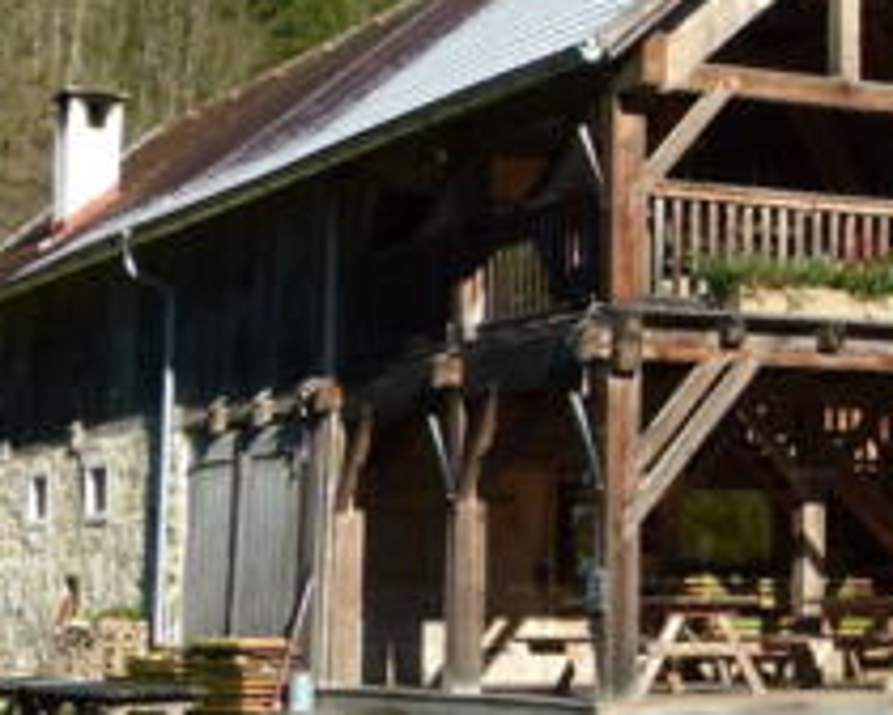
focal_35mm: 98
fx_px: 2590
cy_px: 200
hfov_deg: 18.8
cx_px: 980
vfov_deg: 15.6
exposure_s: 1/500
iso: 100
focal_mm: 6.5
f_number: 4
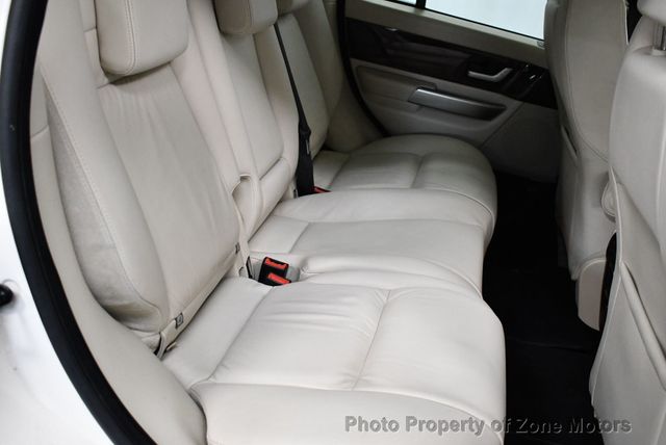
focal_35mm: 36
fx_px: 667
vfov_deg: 36.9
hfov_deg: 53.1
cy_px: 222
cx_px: 333
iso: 2000
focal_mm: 18
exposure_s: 1/125
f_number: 3.5
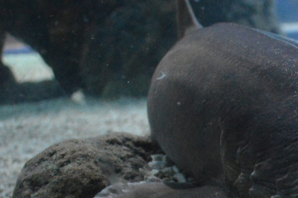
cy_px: 209
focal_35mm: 129
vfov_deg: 10.5
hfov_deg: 15.6
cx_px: 304
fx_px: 1067
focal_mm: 30
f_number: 4.5
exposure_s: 1/25
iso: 3200
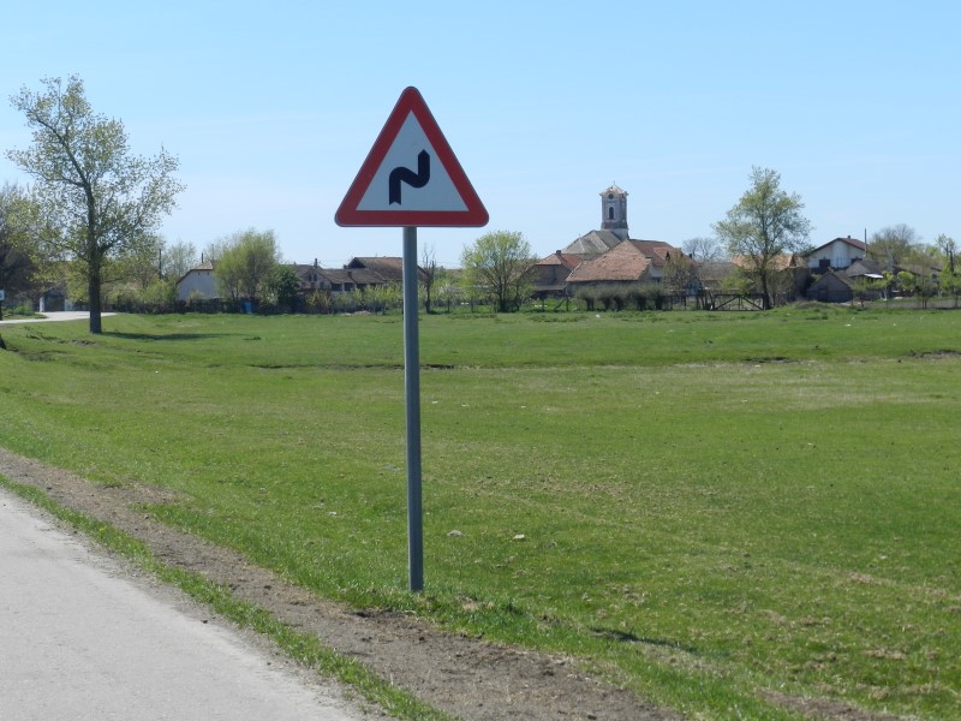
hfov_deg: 25.7
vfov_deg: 19.4
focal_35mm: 76
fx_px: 2110
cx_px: 480
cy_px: 360
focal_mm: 13.5
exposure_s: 1/800
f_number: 4.8
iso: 160
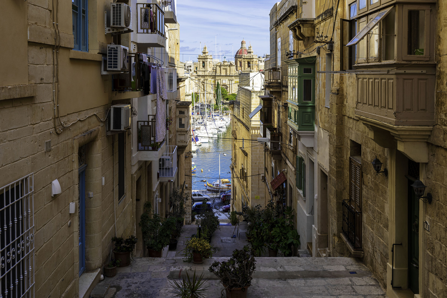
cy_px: 149
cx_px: 224
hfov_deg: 54.4
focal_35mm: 35
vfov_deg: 37.9
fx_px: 435
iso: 64
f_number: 8
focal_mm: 35
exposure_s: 1/160
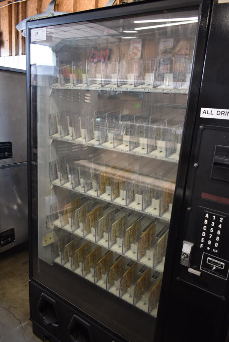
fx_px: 257
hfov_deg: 48.0
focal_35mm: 27
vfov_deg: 67.3
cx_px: 114
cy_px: 171
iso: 400
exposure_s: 1/30
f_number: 3.5
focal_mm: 18
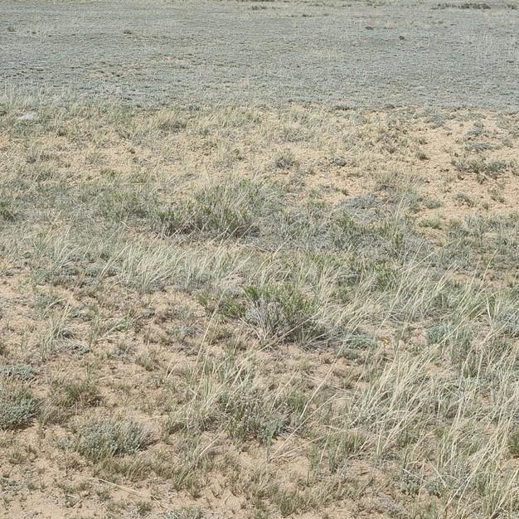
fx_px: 882
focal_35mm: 52
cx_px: 239
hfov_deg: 32.8
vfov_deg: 31.5
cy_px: 66
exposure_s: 1/2531
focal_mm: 5.54
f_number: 1.8
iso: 25
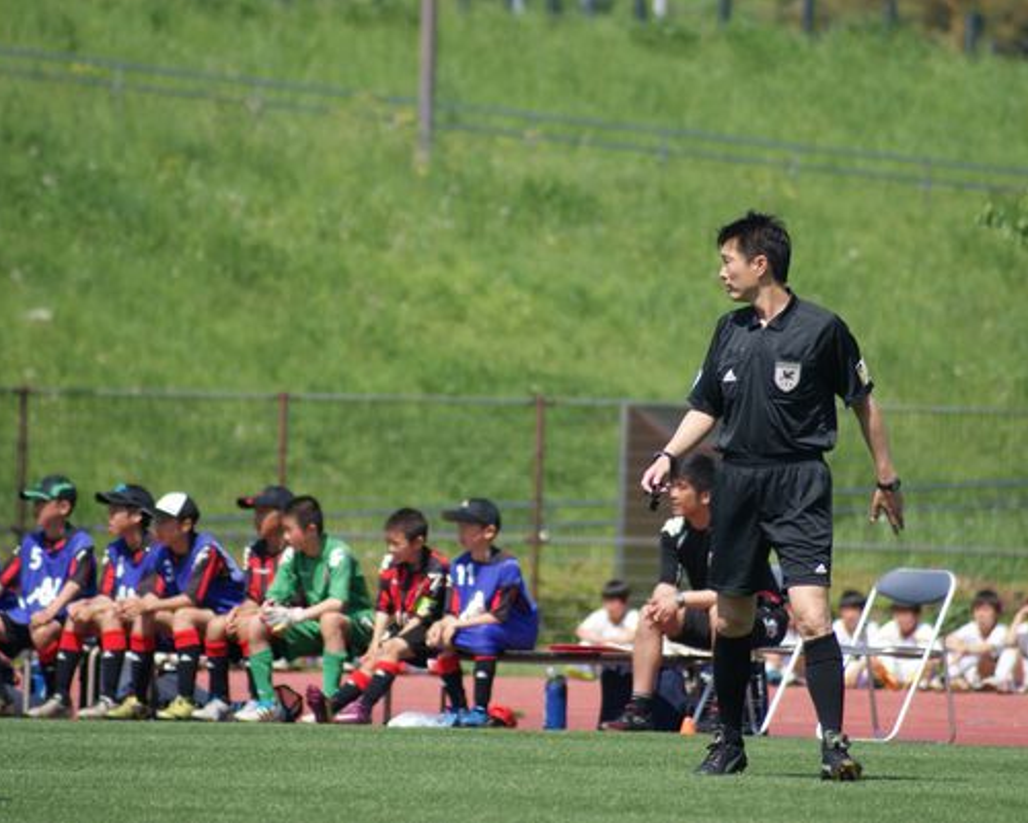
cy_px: 412
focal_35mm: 474
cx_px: 594
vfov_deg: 3.3
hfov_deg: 4.1
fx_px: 14421
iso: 160
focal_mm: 280
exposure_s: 1/500
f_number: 5.6
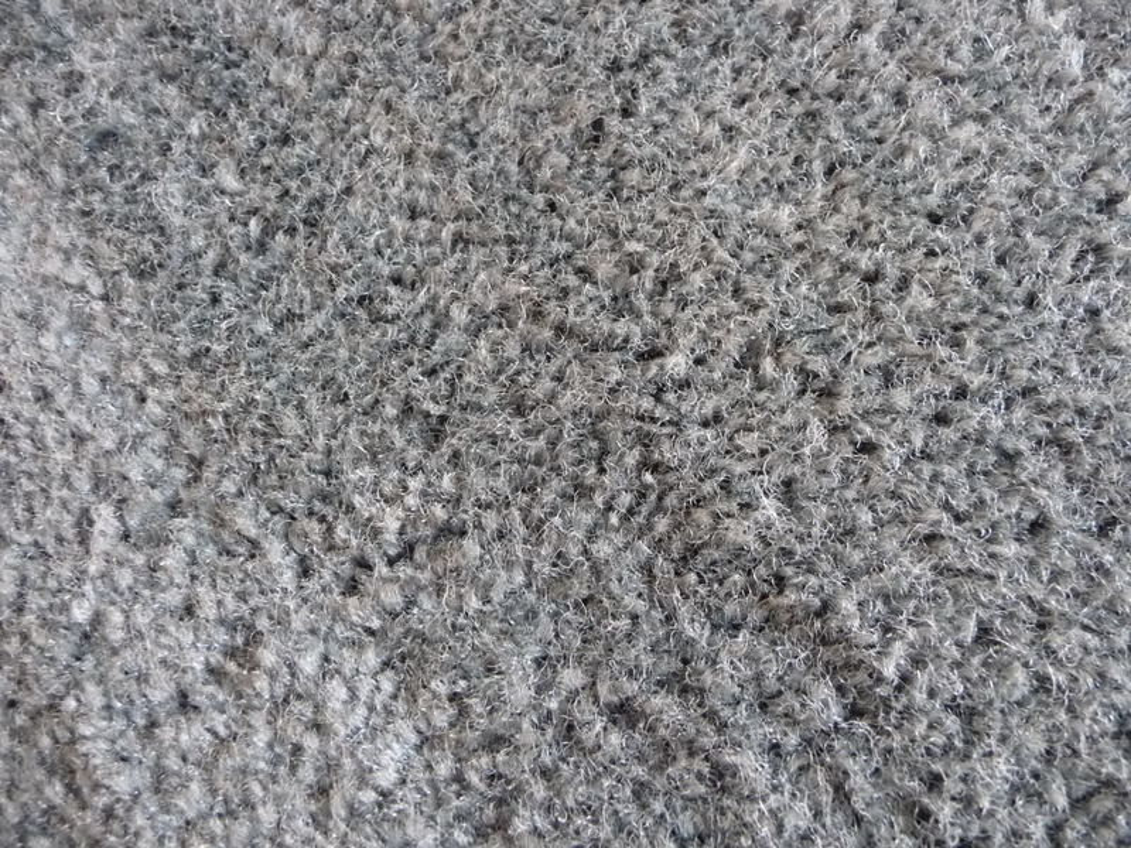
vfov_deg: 49.7
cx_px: 566
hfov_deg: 63.4
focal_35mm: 28
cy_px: 424
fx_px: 915
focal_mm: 4.7
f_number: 3.3
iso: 400
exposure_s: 1/10
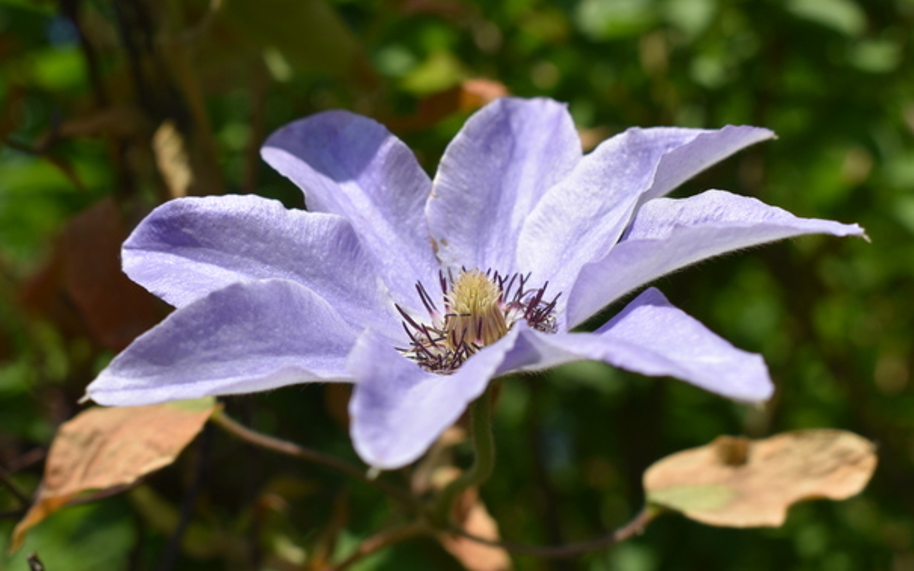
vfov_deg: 20.7
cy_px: 335
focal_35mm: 63
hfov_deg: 32.6
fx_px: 1561
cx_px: 428
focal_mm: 31
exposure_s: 1/400
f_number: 8
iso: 100
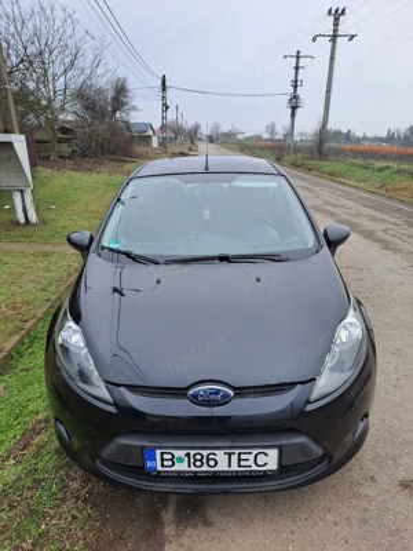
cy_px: 276
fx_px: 398
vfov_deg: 69.4
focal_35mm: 25
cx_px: 206
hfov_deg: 54.9
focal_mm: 4.65
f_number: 1.8
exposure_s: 1/217
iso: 32
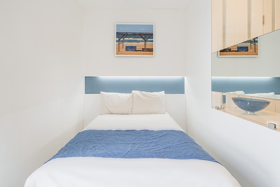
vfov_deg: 70.4
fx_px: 132
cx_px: 140
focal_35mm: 17
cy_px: 94
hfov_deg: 93.3
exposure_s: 1/13
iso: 400
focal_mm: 17
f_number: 10
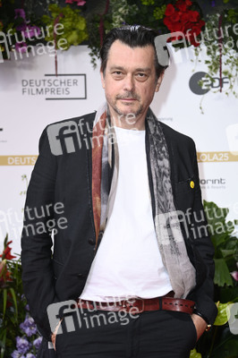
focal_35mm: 105
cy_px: 179
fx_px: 1043
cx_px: 119
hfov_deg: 13.0
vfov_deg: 19.5
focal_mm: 105
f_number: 5.6
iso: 640
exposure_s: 1/250
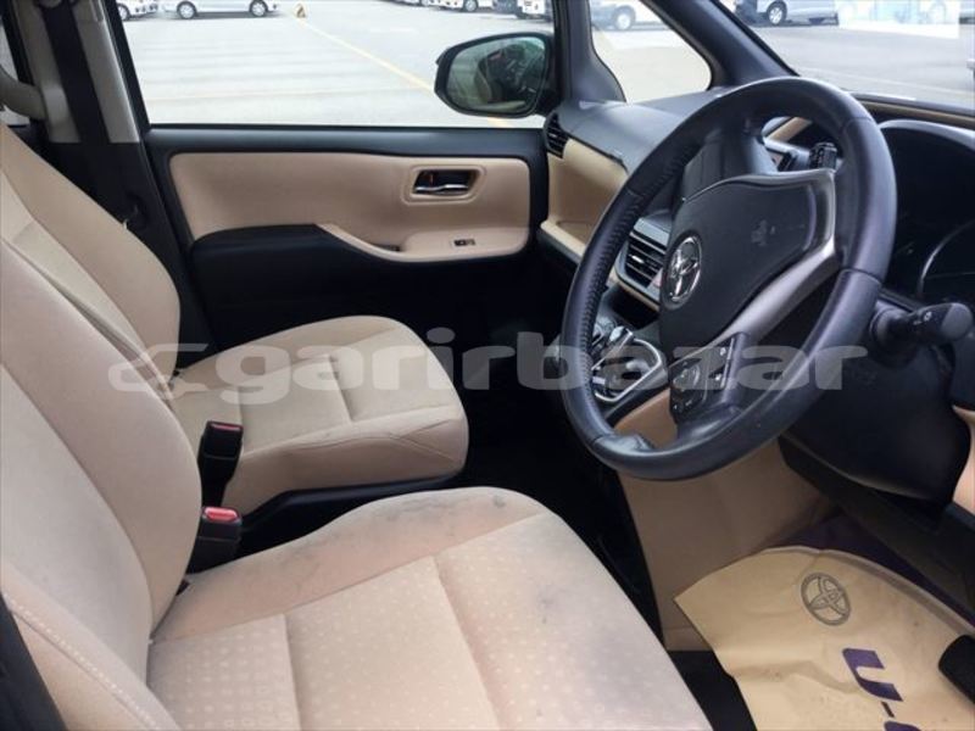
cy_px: 366
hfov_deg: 58.4
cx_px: 488
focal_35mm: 31
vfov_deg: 45.4
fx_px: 873
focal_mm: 3.3
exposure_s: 1/120
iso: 40
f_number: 2.4
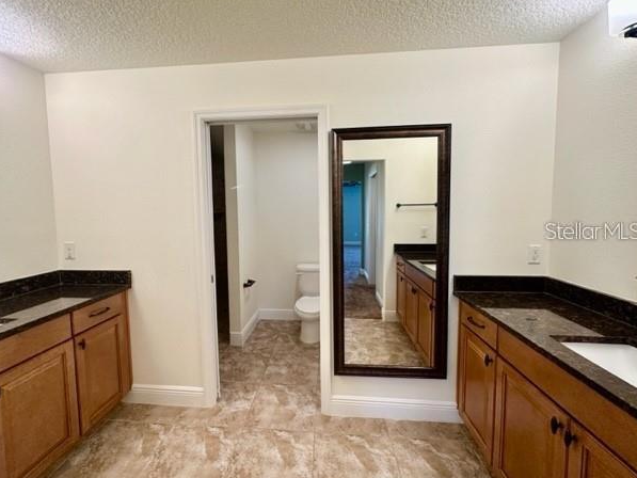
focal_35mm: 15
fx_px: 276
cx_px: 304
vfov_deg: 81.7
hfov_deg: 98.1
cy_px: 230
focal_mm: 2.22
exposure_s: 1/120
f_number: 2.2
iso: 200
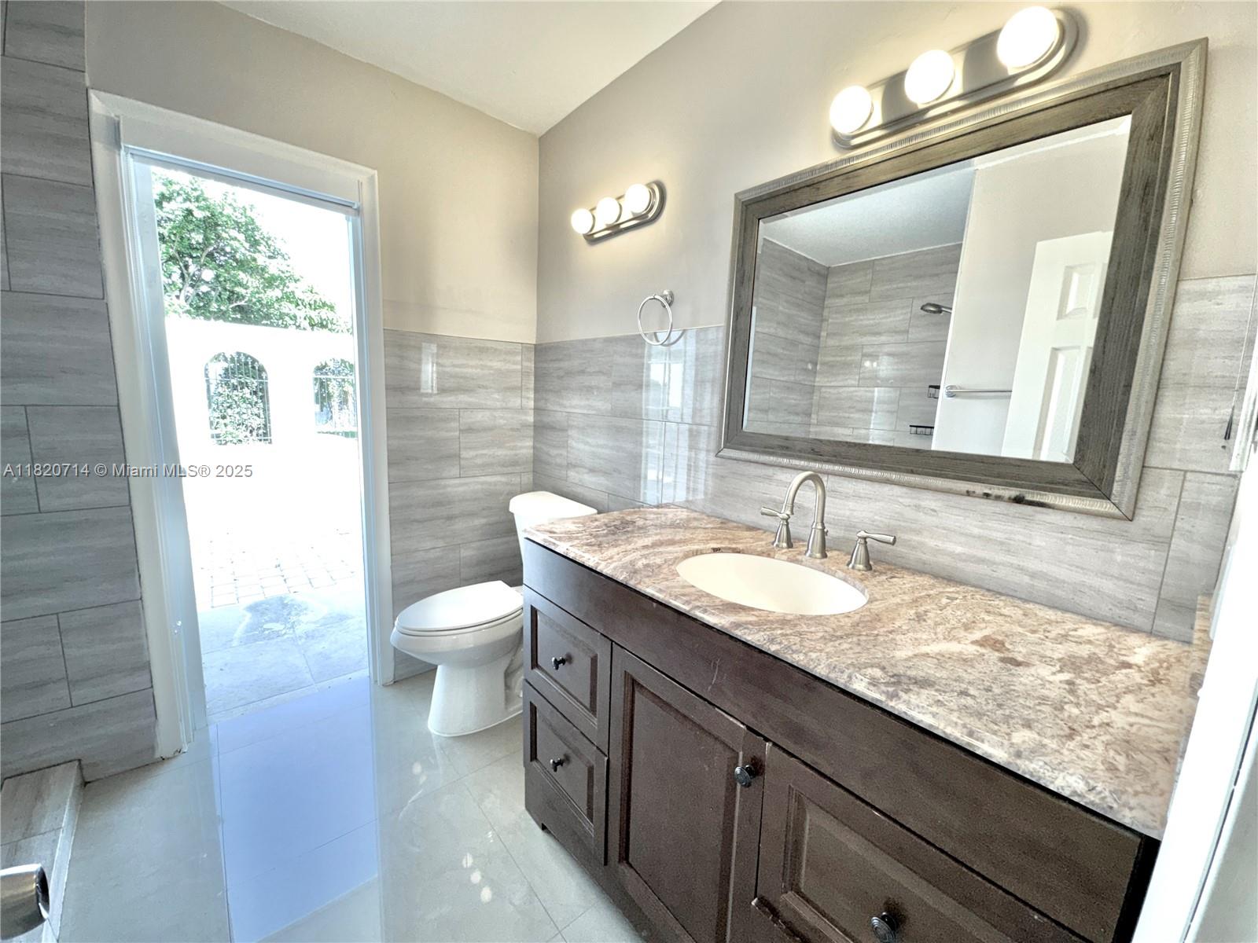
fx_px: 509
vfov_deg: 85.7
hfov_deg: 102.1
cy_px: 472
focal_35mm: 14
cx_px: 629
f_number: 2.2
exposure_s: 1/120
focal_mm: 2.22
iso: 80
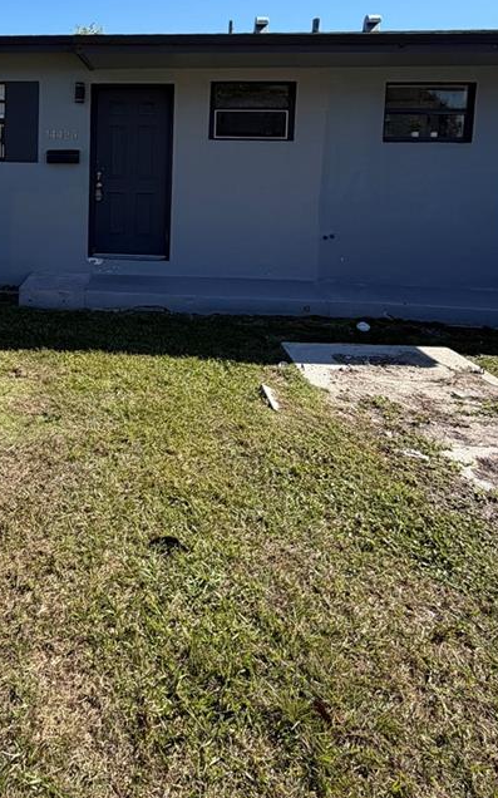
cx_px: 92
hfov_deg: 42.3
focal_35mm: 28
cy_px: 225
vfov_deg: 63.5
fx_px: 609
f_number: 2.2
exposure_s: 1/770
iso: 25
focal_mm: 2.22
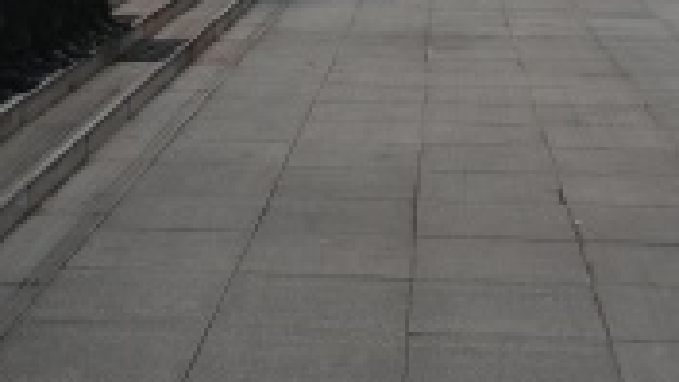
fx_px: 1710
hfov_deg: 22.4
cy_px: -214
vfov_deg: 12.1
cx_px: 270
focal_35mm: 95
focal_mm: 29
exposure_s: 1/250
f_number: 5
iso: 200
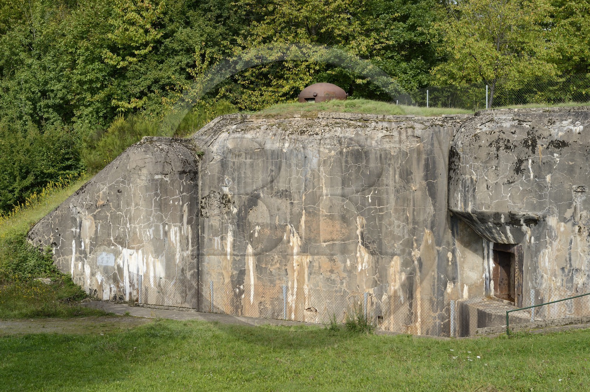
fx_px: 901
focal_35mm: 55
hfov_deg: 36.3
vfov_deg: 24.6
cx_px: 295
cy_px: 196
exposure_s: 1/200
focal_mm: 55
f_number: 10
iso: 200
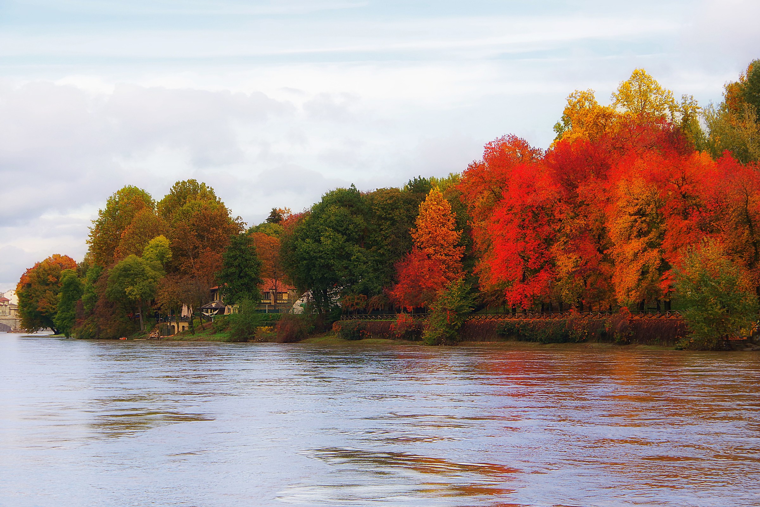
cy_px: 254
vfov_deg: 17.3
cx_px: 380
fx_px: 1668
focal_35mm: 79
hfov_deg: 25.7
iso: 280
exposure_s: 1/125
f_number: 8
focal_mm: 53
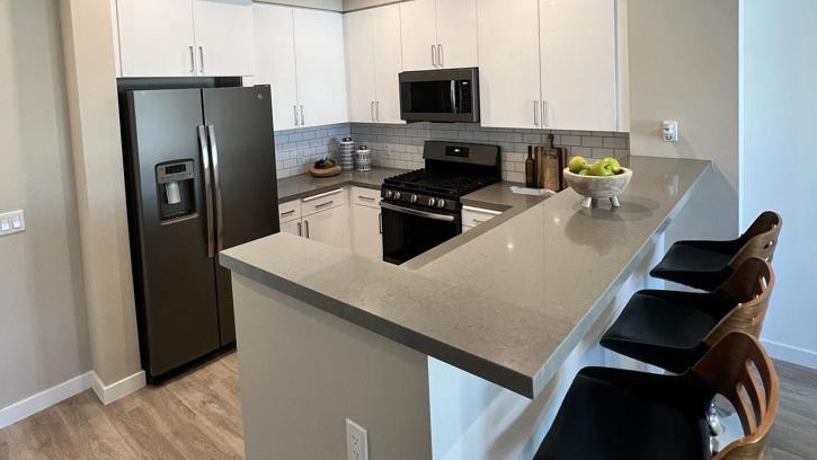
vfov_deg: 53.1
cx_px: 423
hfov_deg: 86.6
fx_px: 433
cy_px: 109
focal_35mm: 20
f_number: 1.8
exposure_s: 1/120
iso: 160
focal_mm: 1.57
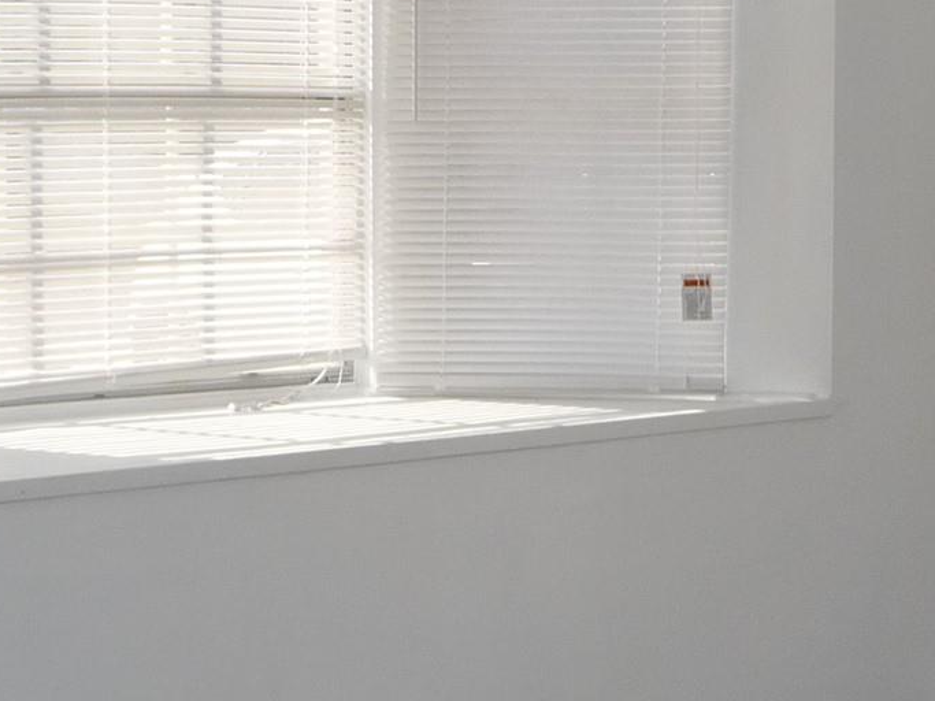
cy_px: 197
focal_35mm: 84
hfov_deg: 23.2
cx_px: 617
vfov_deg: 17.5
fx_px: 2268
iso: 100
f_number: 3.3
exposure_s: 1/500
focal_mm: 4.7
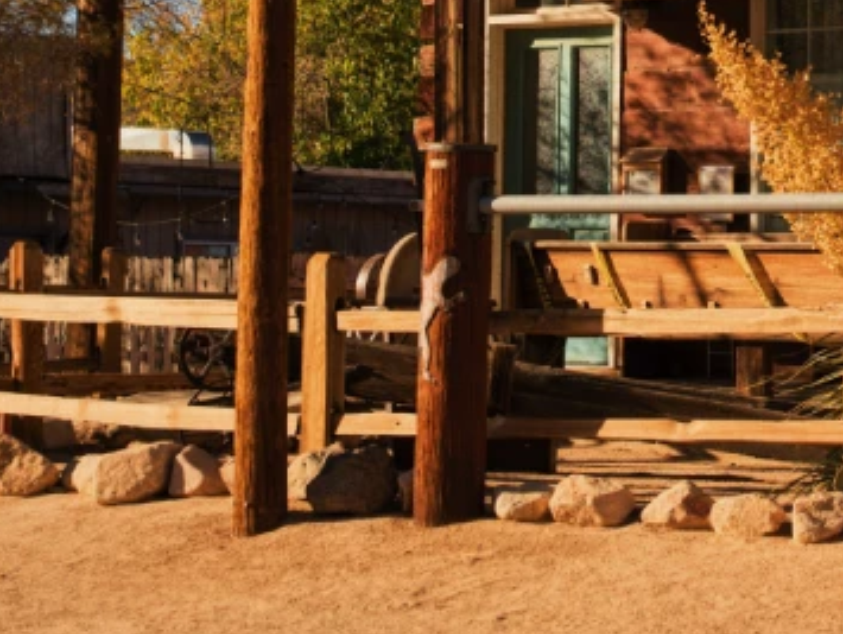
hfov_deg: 15.8
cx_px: 871
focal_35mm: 122
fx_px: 2974
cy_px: -182
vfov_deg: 11.8
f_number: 3.2
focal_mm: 27
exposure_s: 1/1250
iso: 125
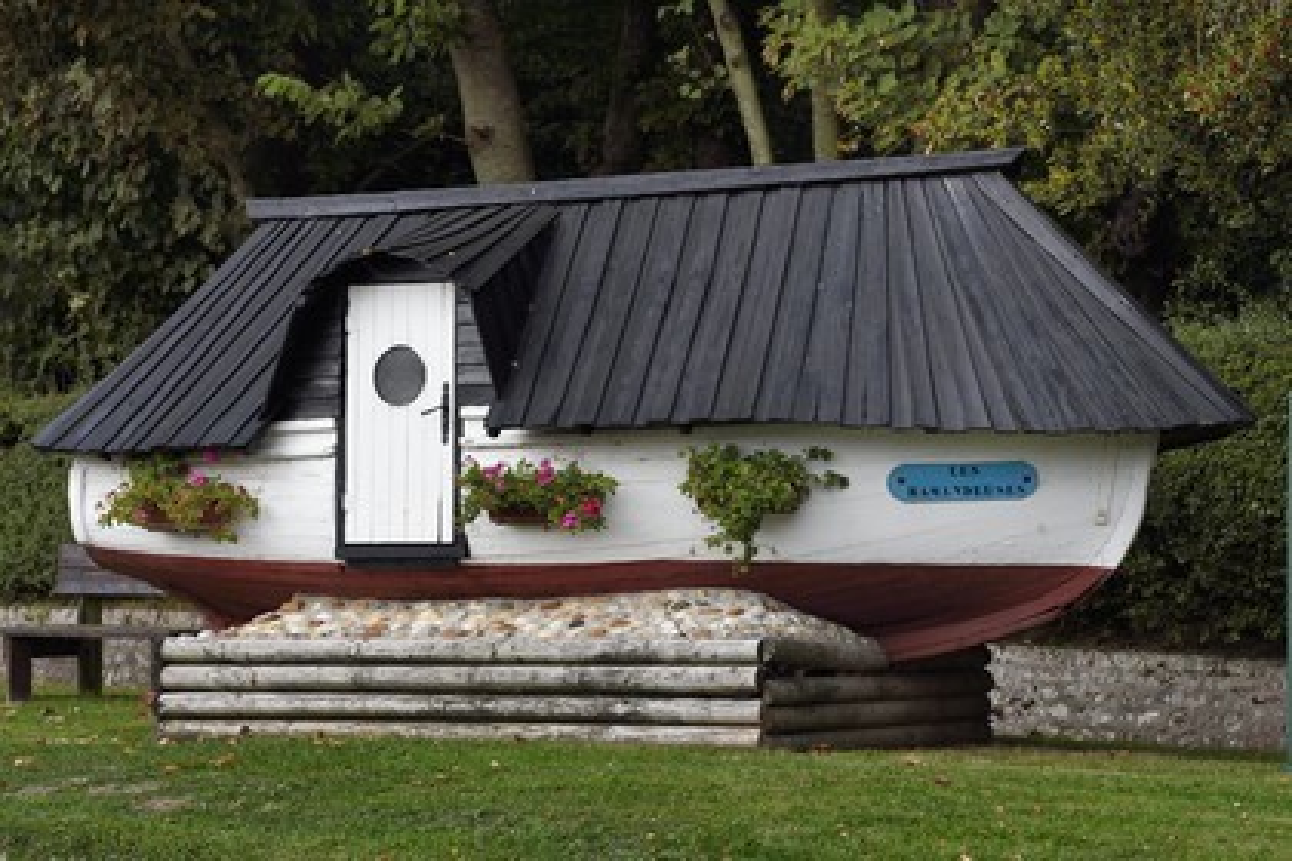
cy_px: 430
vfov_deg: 11.0
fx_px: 4486
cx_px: 646
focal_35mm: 125
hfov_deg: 16.4
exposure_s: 1/250
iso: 200
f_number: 7.1
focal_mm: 125
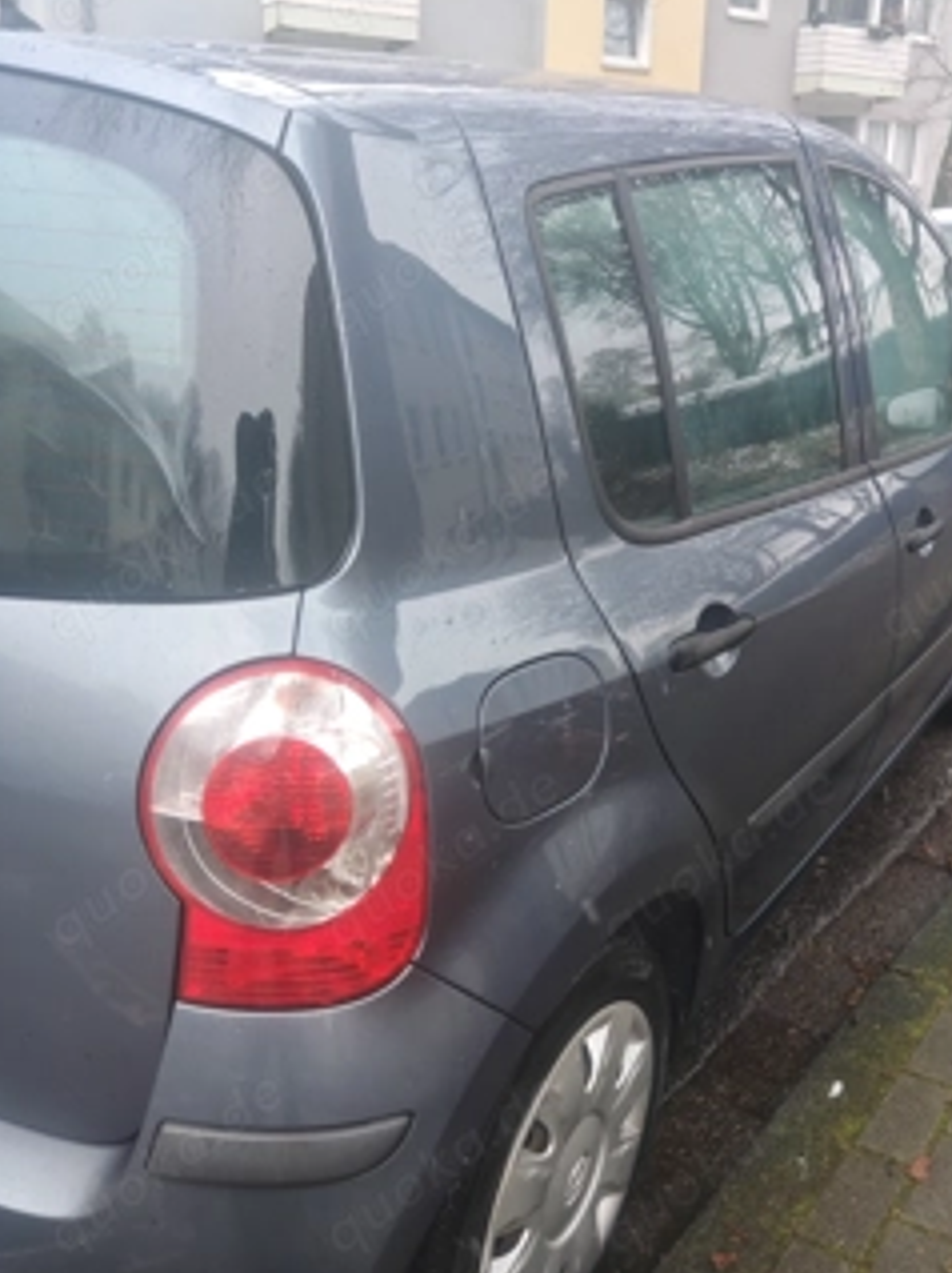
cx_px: 588
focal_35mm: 34
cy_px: 612
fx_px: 1248
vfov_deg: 54.0
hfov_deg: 41.5
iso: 100
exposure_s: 1/100
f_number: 1.9
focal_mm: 6.67
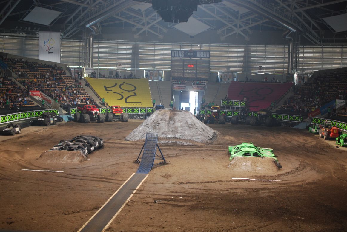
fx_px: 507
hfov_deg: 37.8
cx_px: 174
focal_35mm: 52
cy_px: 116
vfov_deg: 25.8
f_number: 1.8
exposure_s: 1/40
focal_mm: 35
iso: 400
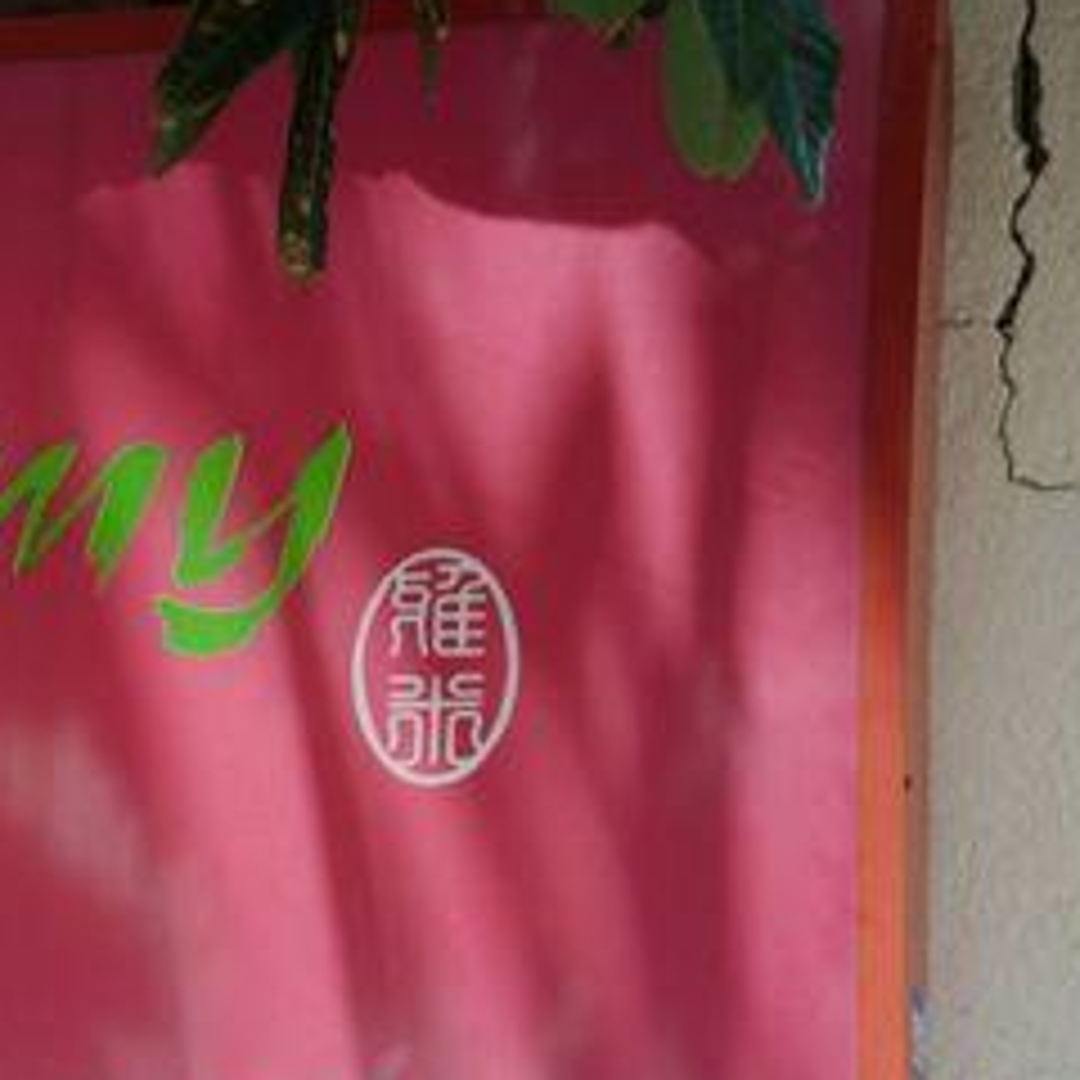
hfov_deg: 13.3
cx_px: 34
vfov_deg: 13.3
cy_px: 873
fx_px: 4591
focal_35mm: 130
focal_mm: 41
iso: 200
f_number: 4.5
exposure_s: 1/200
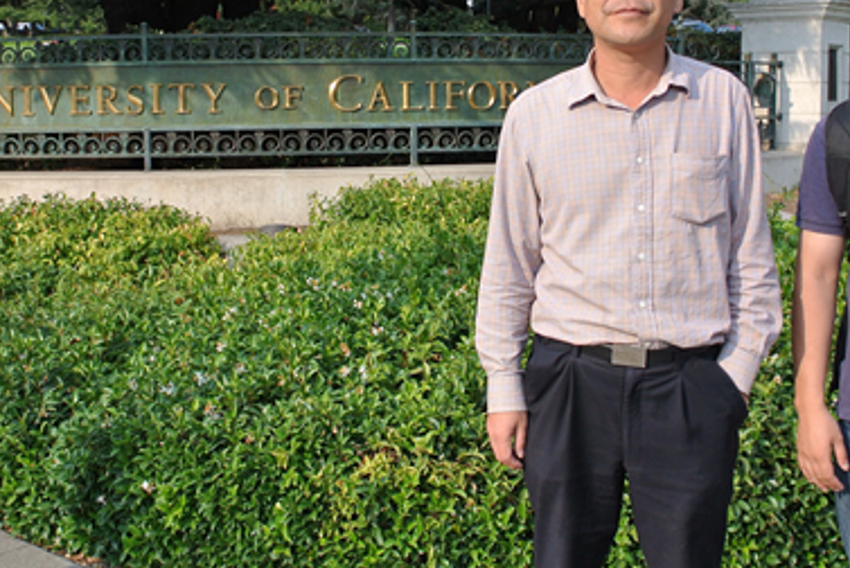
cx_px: 503
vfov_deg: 30.6
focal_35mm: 43
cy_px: 133
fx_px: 1016
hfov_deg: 45.2
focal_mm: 10
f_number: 4.5
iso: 100
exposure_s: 1/320
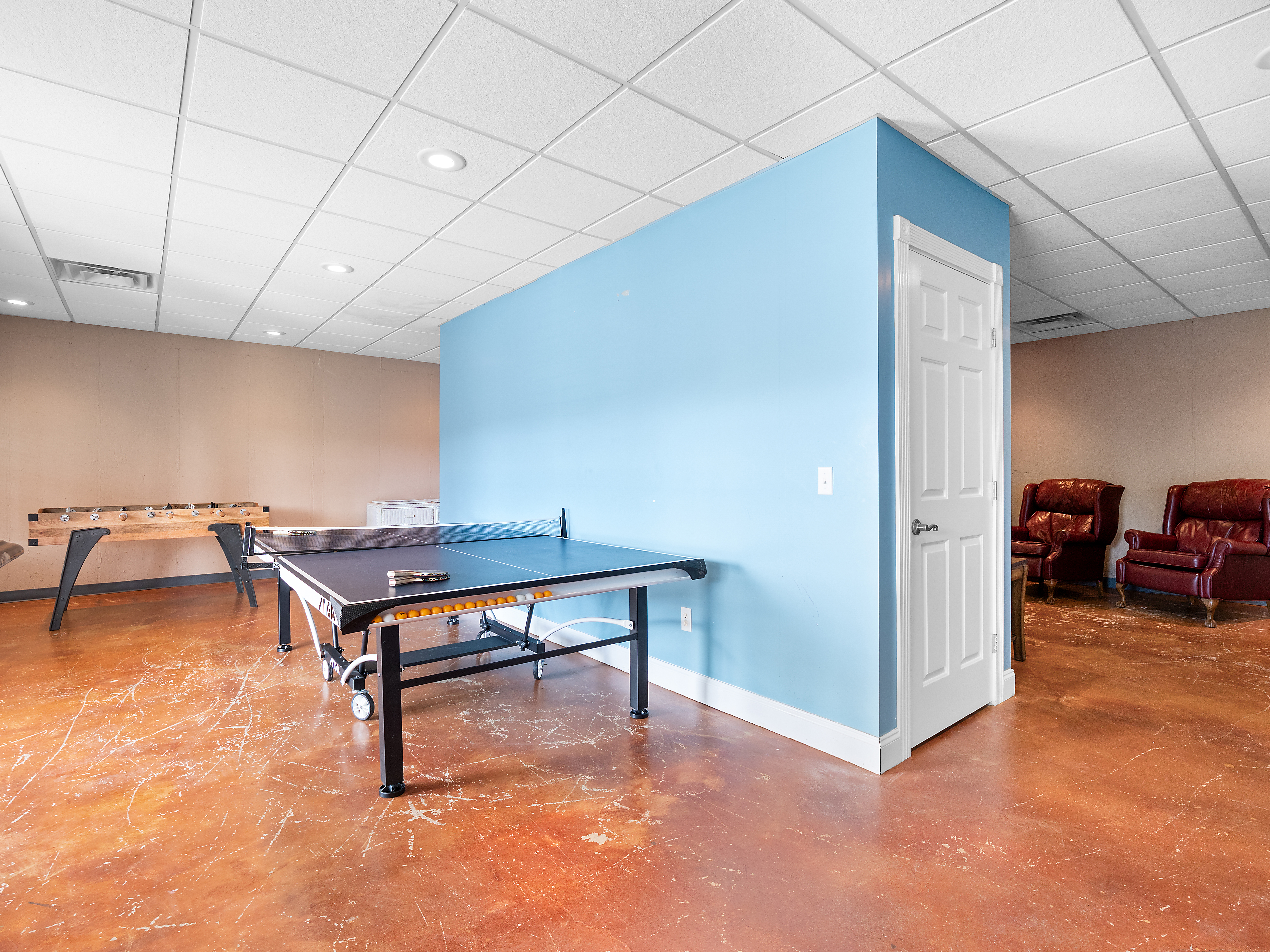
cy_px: 476
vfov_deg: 78.1
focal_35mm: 16
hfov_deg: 94.5
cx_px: 635
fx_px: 587
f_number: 5.6
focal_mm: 8
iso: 200
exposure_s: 1/6
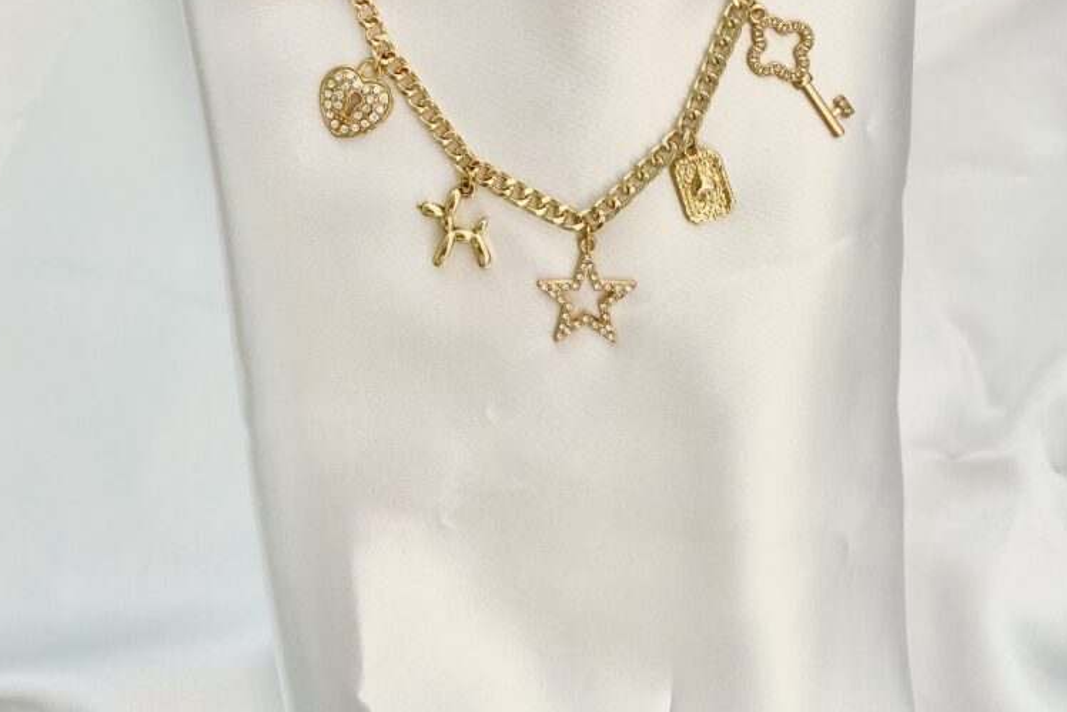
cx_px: 525
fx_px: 1097
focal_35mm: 37
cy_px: -17
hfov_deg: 51.9
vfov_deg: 32.7
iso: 80
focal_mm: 4.25
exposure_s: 1/121
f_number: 1.8
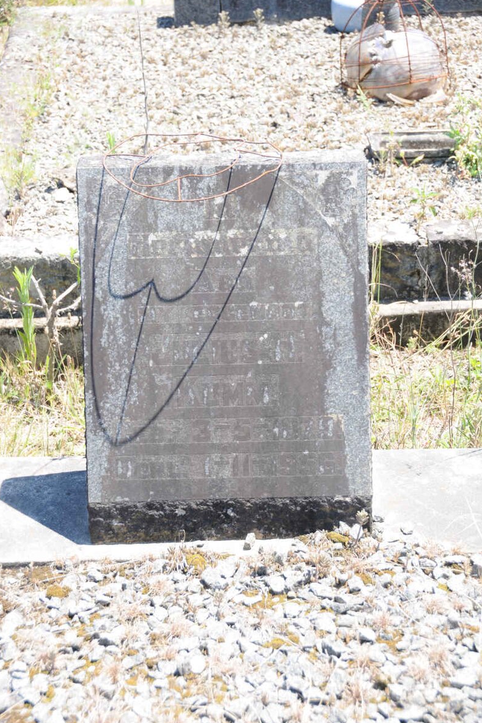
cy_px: 361
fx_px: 1526
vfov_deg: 26.6
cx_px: 241
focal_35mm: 76
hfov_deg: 18.0
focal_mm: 50
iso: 200
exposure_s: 1/200
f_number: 7.1
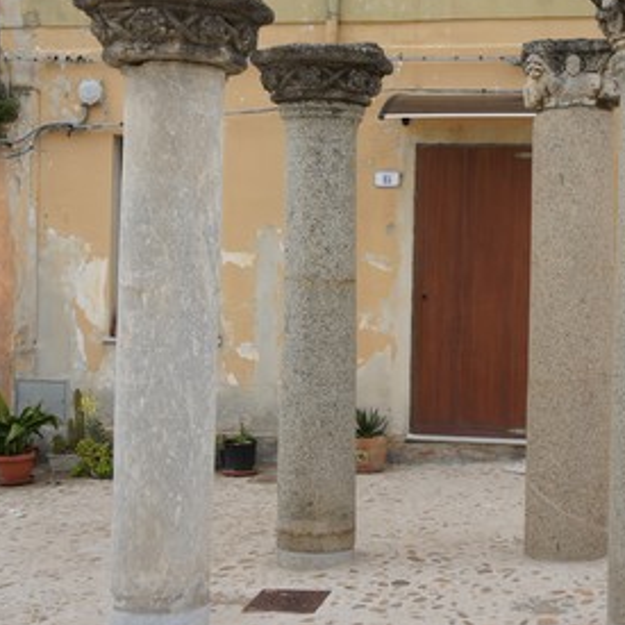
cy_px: 282
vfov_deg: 27.8
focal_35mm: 62
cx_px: 436
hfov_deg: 27.6
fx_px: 1261
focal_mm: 29
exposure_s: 1/250
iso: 200
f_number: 8
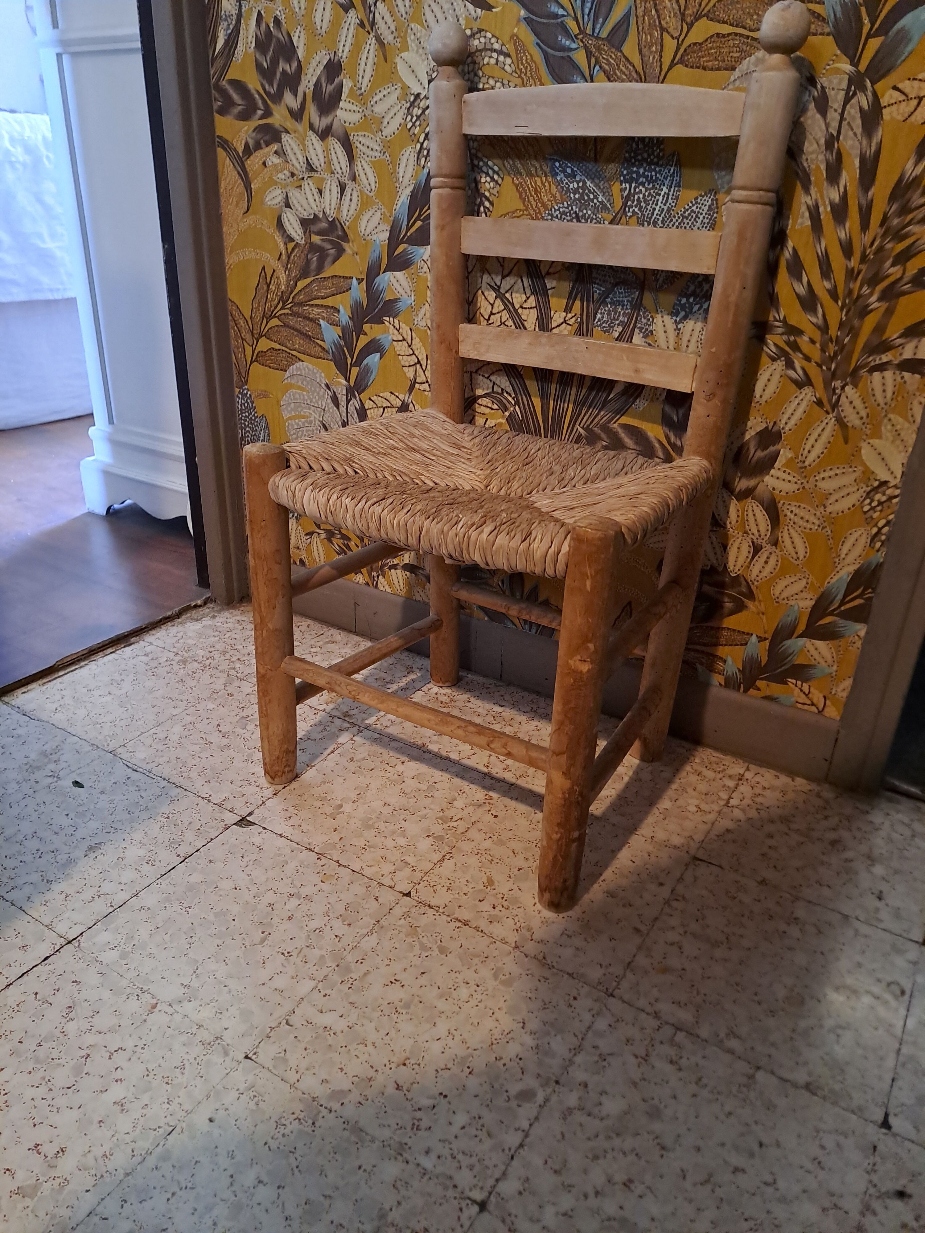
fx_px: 891
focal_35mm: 25
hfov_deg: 54.9
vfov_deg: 69.4
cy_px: 616
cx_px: 462
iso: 400
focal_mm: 4.65
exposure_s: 1/25
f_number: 1.8
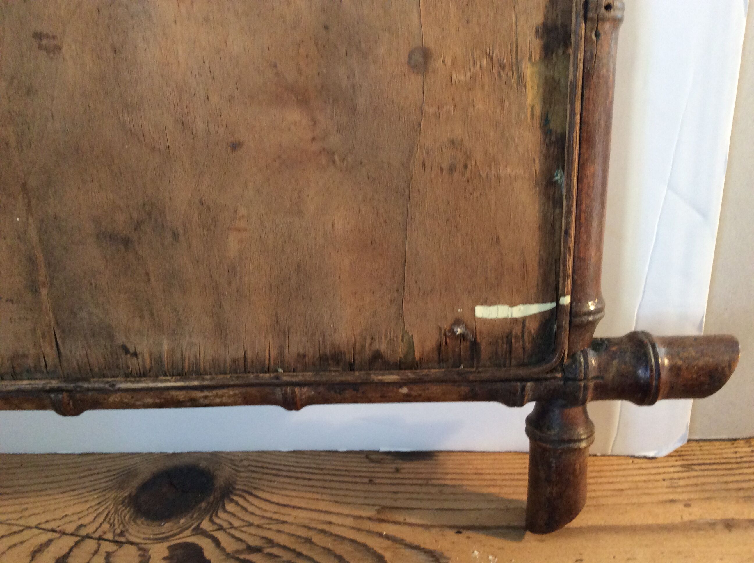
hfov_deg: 56.9
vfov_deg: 44.1
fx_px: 696
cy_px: 282
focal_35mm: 32
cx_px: 377
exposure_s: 1/25
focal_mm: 3.3
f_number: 2.4
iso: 160
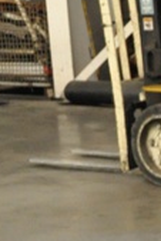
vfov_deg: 10.1
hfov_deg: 6.3
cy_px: 321
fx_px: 1339
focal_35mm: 200
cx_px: 474
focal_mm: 22
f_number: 3.8
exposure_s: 1/30
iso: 1600
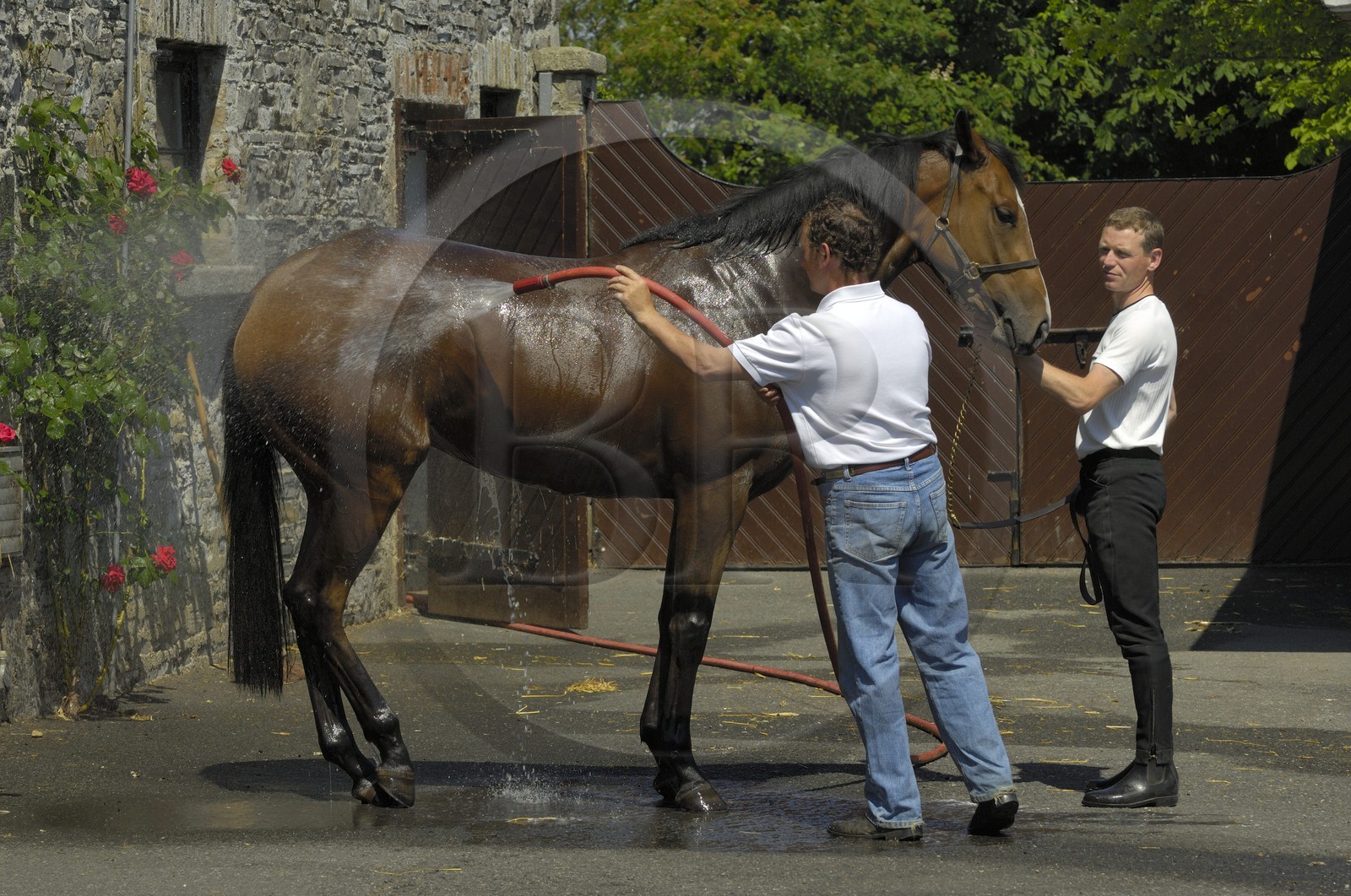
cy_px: 448
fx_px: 5509
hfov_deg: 14.0
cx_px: 676
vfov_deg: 9.3
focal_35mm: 147
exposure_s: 1/400
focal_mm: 98
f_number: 7.6
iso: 100
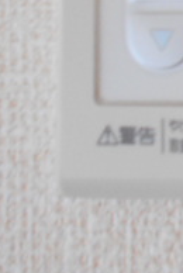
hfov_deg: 13.6
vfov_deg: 21.7
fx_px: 676
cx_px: 343
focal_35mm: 89
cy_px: -25
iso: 400
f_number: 3.2
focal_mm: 4.6
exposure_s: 1/25
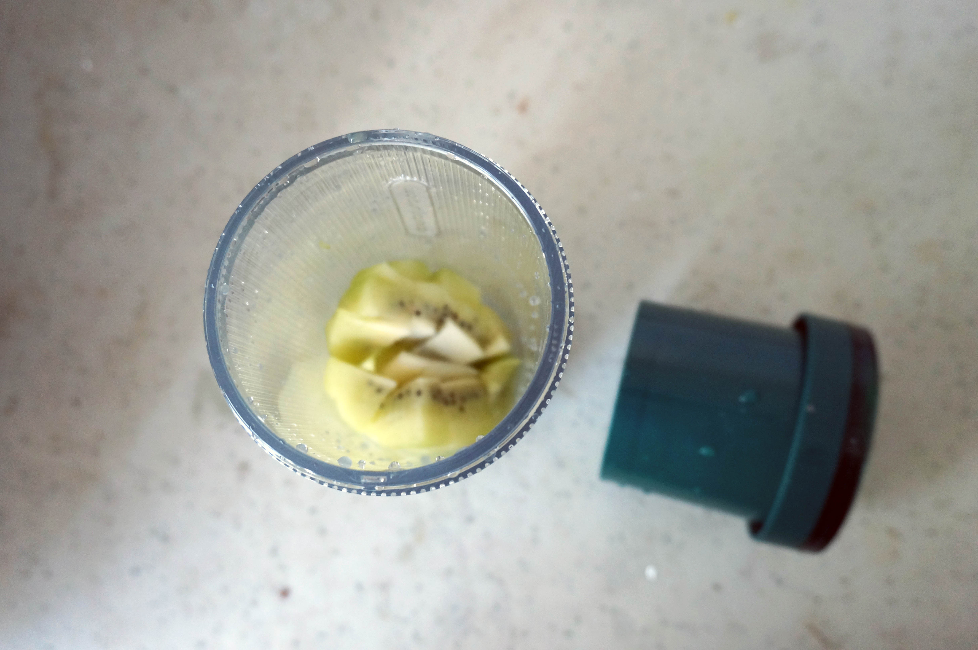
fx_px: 814
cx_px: 489
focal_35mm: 30
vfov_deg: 43.5
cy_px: 325
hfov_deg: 62.0
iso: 1000
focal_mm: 20
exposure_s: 1/60
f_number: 4
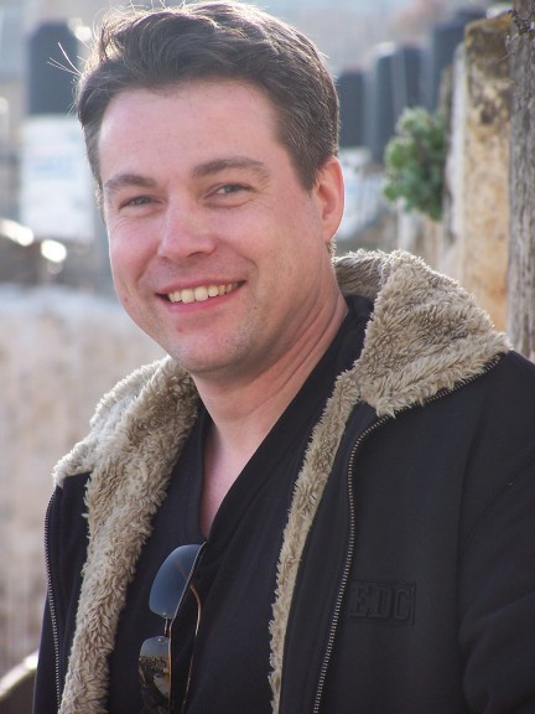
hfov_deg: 4.8
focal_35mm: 307
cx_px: 268
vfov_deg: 6.5
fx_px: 6326
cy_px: 357
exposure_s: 1/180
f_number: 3.6
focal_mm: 51
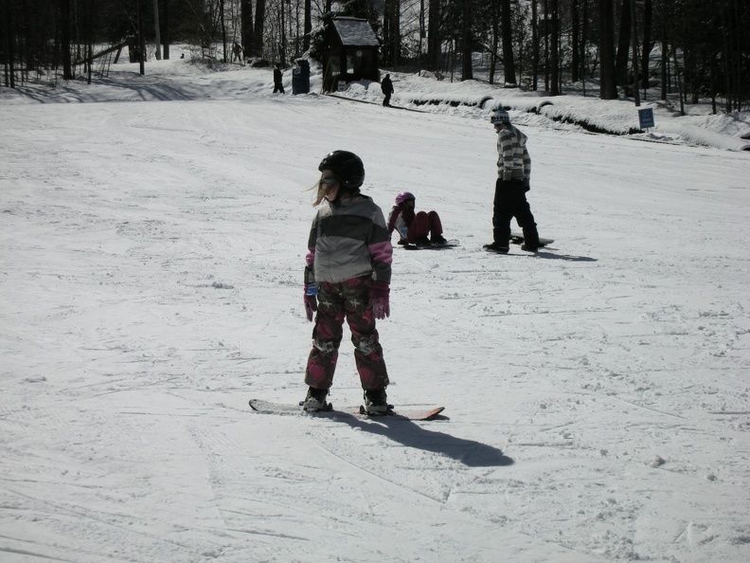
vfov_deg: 20.2
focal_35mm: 73
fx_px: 1582
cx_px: 375
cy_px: 282
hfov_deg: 26.7
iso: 50
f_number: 11.6
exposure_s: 1/205
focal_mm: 12.2
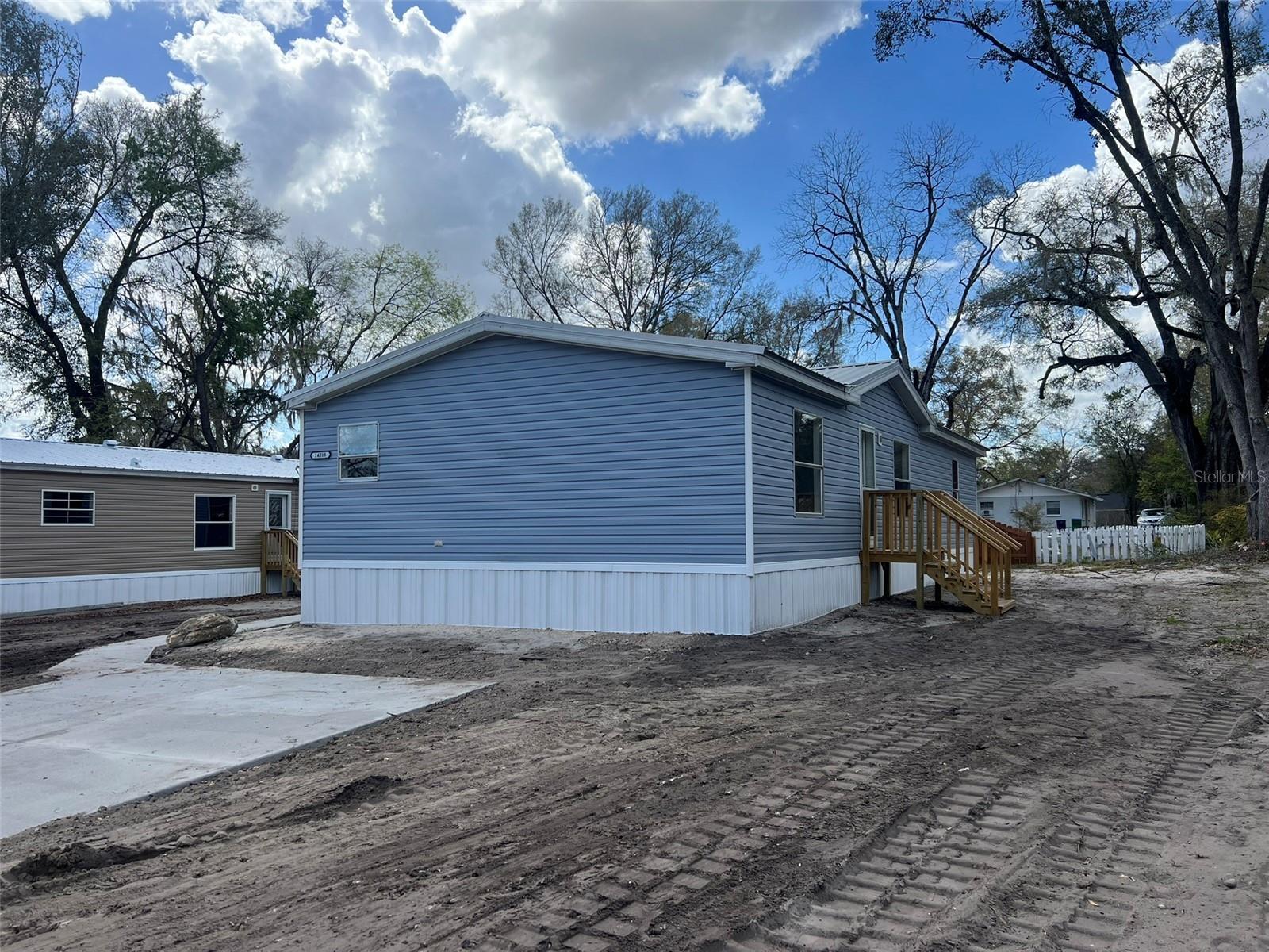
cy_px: 476
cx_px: 634
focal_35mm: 26
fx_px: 953
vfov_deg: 53.1
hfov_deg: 67.3
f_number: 1.5
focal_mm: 5.7
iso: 50
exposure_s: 1/3356
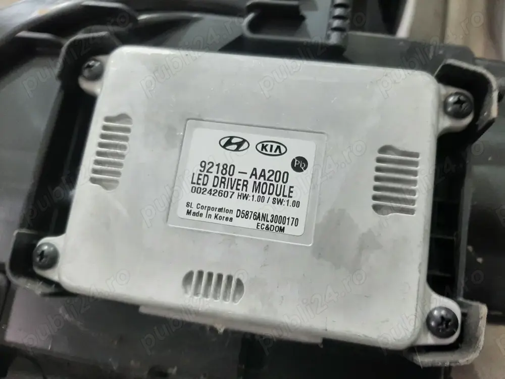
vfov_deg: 53.1
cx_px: 252
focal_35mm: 26
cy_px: 190
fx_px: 379
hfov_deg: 67.3
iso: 200
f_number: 1.7
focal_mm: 3.93
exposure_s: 1/33
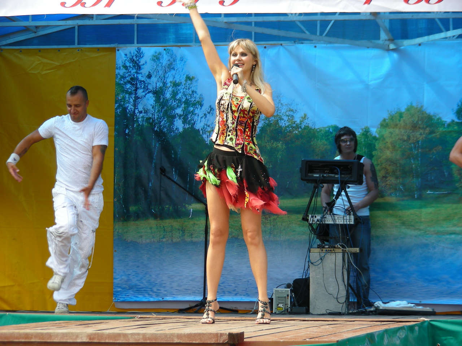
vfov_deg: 11.6
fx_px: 1708
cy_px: 173
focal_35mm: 128
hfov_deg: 15.4
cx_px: 231
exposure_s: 1/174
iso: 50
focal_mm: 21.3
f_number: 3.5
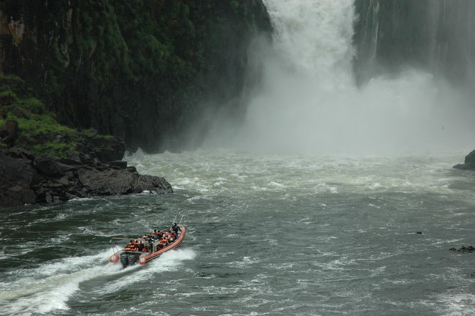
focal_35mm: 105
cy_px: 158
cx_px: 238
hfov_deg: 19.5
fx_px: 1384
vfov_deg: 13.0
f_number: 13
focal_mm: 70
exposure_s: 1/640
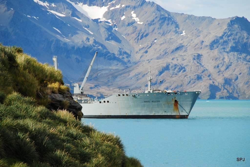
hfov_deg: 6.9
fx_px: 2085
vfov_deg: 4.6
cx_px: 125
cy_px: 84
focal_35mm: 300
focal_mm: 200
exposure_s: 1/640
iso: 250
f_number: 9
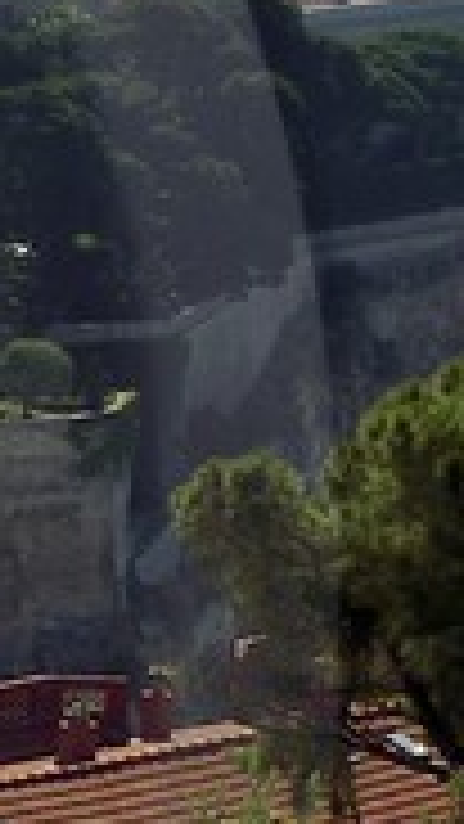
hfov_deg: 4.9
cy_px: 608
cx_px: -1518
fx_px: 4810
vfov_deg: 9.8
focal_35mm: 220
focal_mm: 24
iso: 200
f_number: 16
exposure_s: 1/200
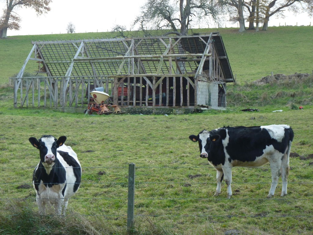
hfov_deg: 20.9
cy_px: 118
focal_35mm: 94
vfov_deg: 15.7
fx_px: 850
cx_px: 156
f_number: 3.4
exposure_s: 1/40
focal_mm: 16.7
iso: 160
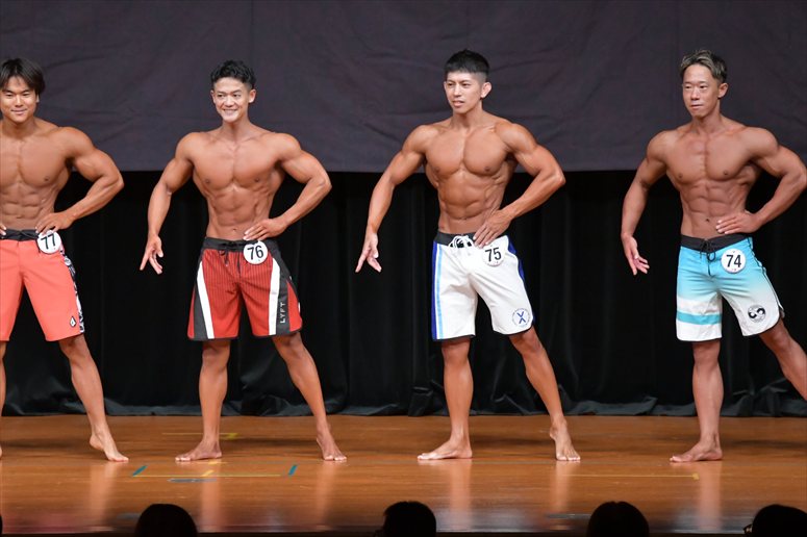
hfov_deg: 8.1
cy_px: 268
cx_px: 404
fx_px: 5714
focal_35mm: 255
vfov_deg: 5.4
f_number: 5.6
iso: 5000
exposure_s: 1/400
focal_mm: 170
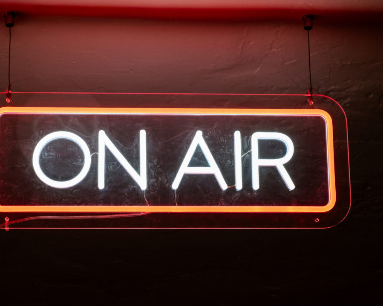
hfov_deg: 22.5
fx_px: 963
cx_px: 161
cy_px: 134
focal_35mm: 85
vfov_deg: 18.1
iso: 640
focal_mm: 35
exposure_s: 1/160
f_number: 5.6
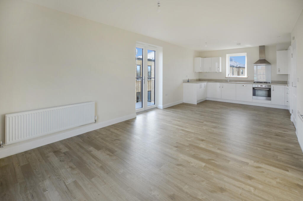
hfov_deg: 100.5
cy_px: 100
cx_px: 152
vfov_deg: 77.1
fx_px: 126
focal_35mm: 15
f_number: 3.5
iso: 100
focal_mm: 10
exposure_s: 1/80
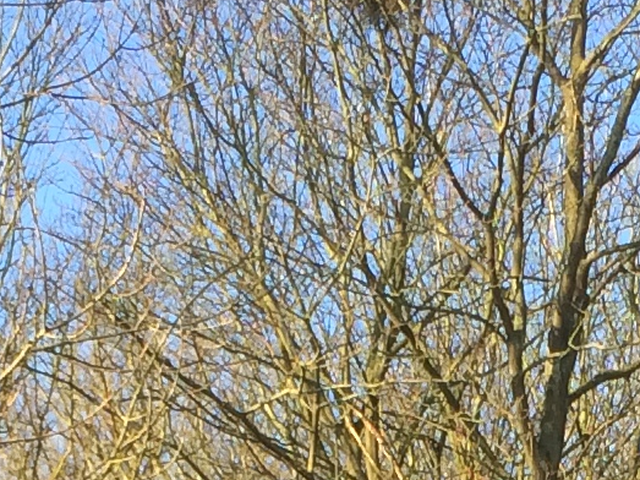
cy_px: 1107
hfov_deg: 10.9
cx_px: 546
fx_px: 3346
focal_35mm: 181
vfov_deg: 7.7
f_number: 2.2
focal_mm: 4.15
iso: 32
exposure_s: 1/483
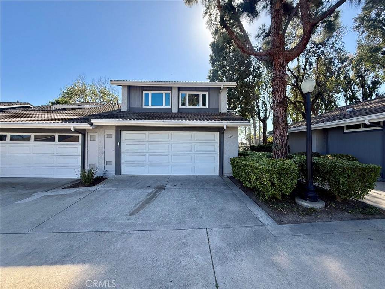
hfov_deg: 102.1
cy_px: 144
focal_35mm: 14
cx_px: 192
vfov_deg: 85.7
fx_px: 156
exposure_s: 1/619
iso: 64
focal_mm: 2.22
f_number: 2.2
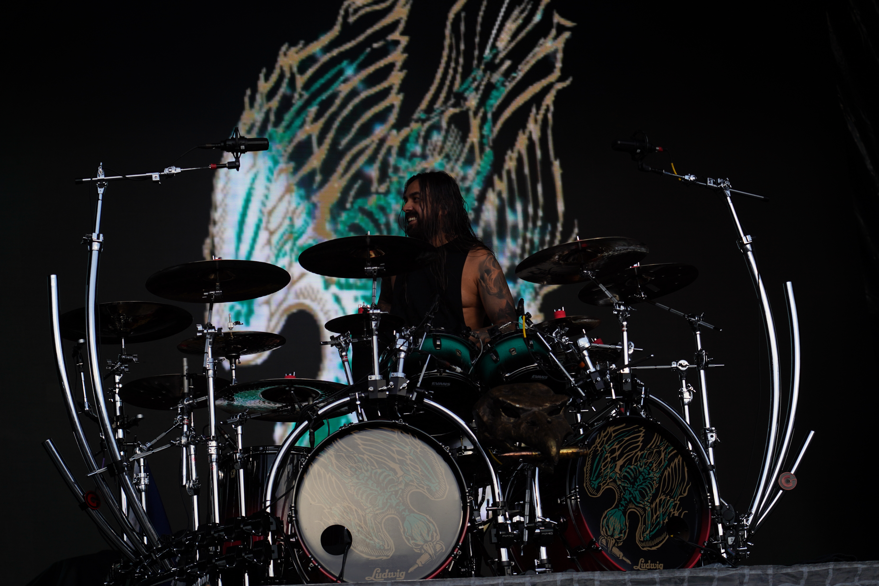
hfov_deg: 19.5
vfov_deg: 13.0
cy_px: 293
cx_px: 440
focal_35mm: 105
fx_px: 2564
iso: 100
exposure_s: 1/160
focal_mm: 105
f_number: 4.5
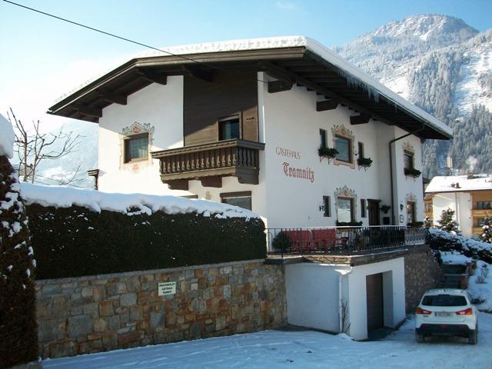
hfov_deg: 54.0
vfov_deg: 41.8
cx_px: 246
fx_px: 483
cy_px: 184
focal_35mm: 34
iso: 80
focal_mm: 5.7
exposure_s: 1/800
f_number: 2.8
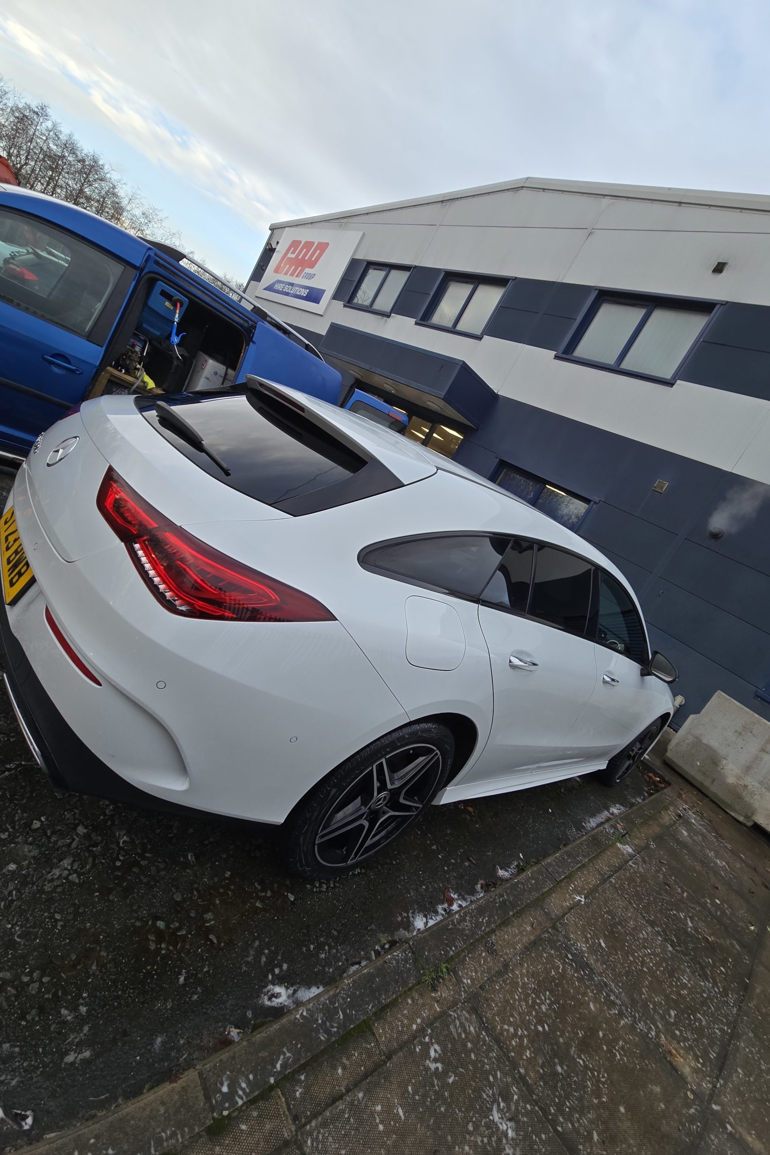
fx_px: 449
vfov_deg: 104.2
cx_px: 420
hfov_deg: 81.0
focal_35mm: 14
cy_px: 562
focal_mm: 2.2
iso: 50
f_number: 2.2
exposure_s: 1/136
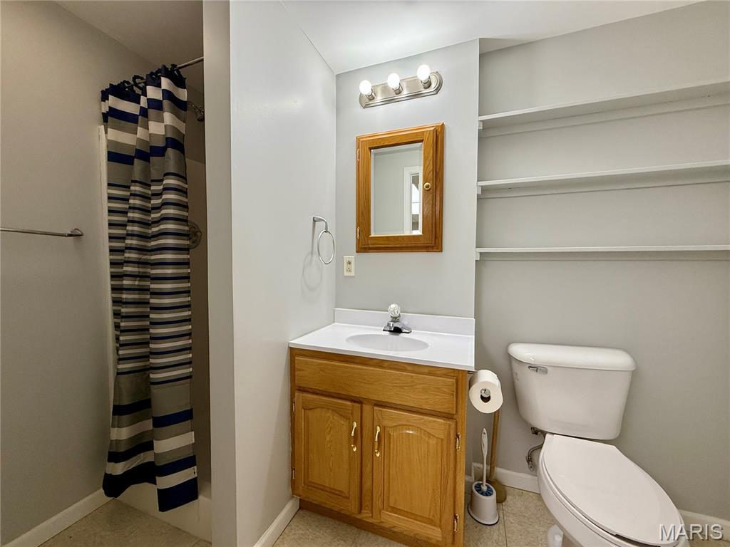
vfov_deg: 85.7
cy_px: 274
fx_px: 295
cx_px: 365
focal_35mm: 14
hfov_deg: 102.1
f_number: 2.2
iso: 160
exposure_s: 1/120
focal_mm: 2.22
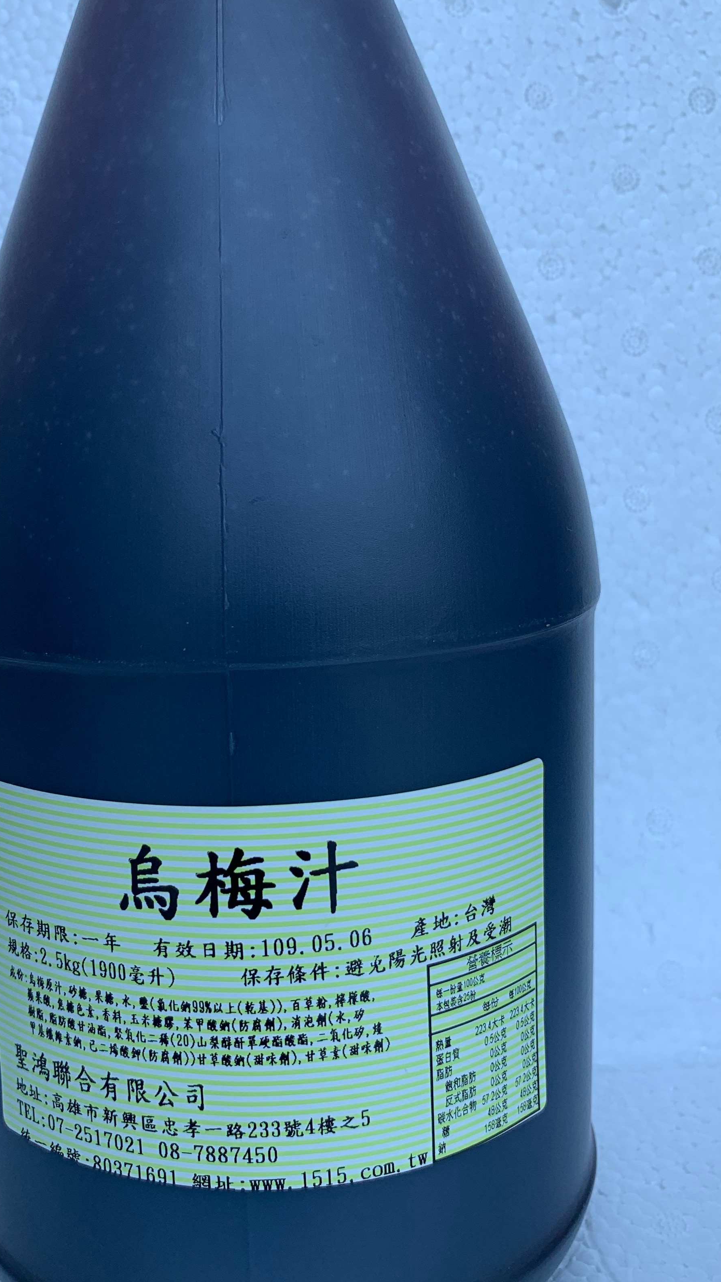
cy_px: 579
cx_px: 321
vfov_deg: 55.2
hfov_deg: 32.8
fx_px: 1223
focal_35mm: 36
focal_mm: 4.25
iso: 25
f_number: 1.8
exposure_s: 1/520
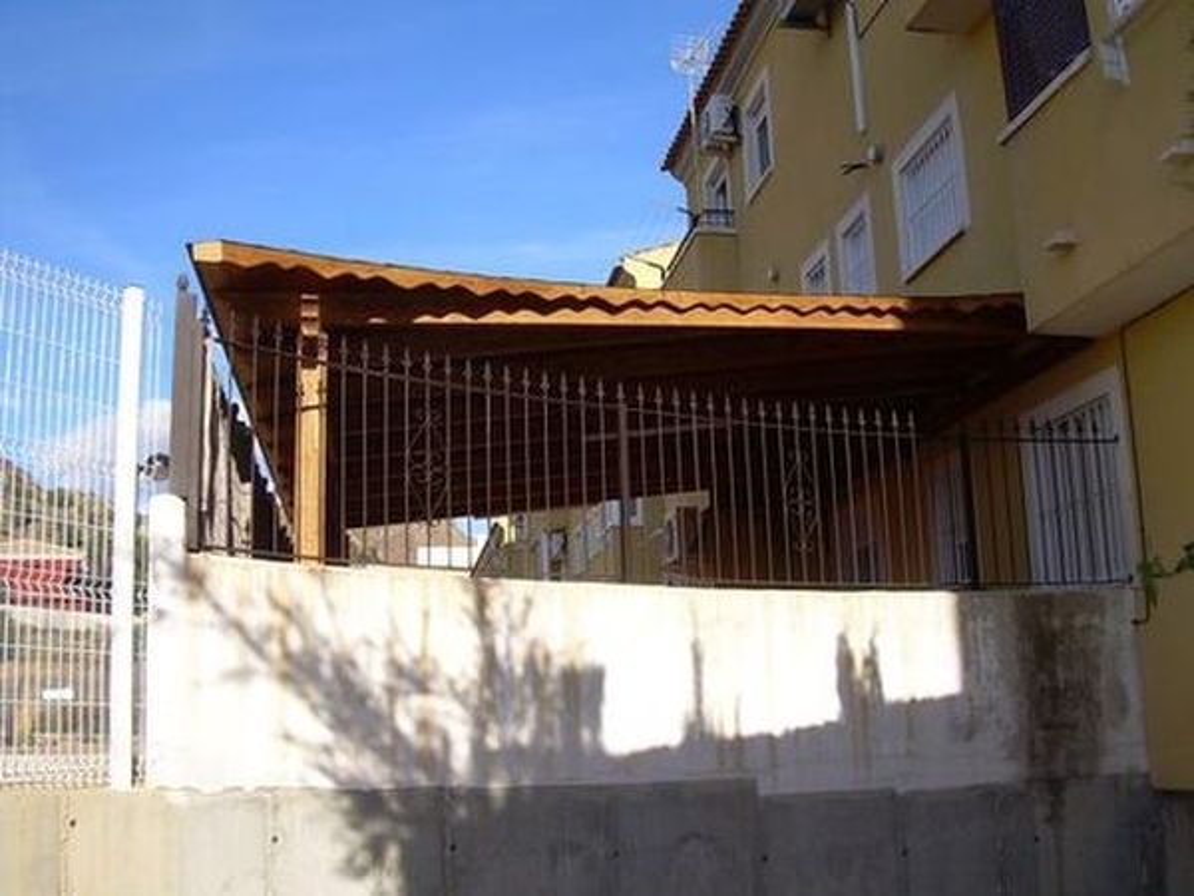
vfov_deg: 37.7
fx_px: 1311
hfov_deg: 49.0
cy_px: 448
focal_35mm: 38
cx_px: 597
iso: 50
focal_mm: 6.3
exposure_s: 1/420
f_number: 4.6
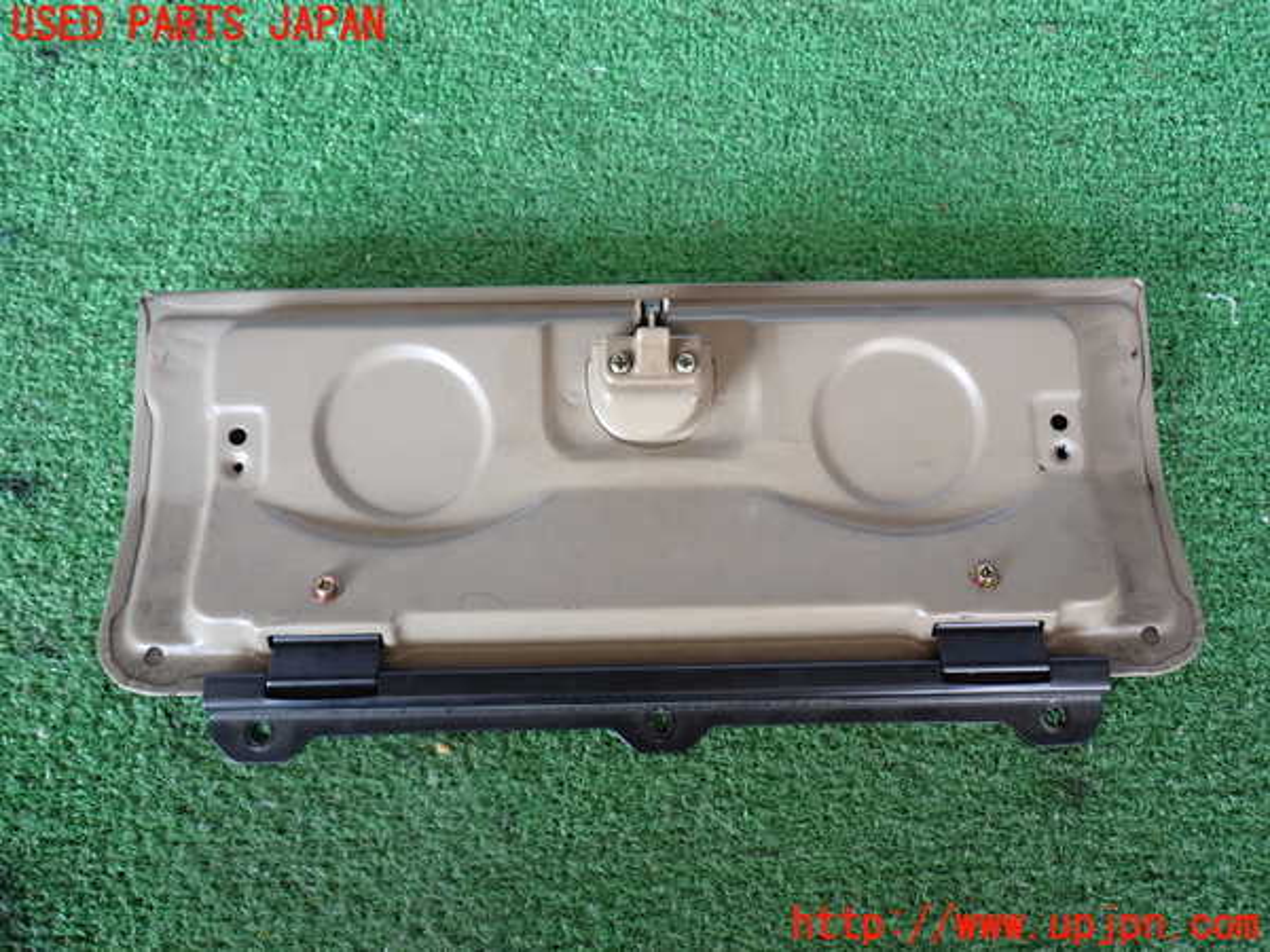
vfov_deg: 44.2
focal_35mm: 32
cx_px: 635
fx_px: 1174
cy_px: 476
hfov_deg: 56.8
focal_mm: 5.79
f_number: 2.4
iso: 200
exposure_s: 1/60
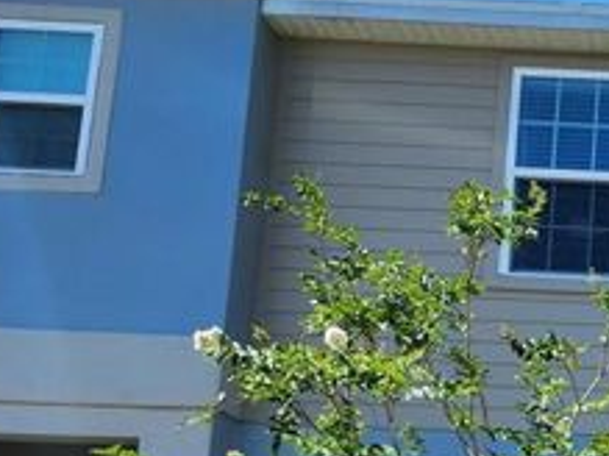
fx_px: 1301
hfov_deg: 22.7
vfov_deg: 19.0
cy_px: 512
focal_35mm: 74
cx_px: 850
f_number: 1.8
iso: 12
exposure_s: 1/596
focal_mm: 6.4
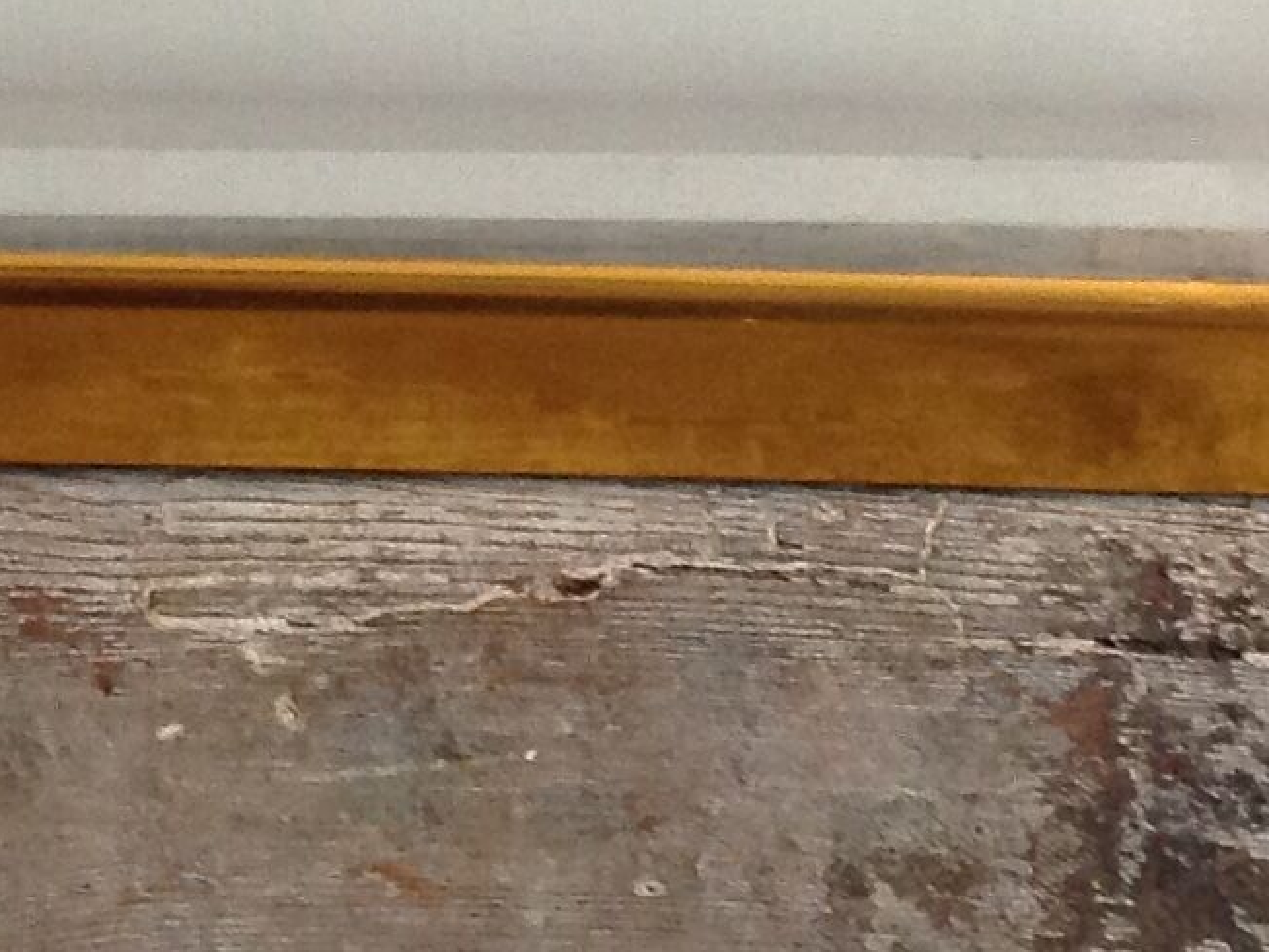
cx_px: -8
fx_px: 5096
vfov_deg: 10.5
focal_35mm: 139
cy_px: -117
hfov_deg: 14.0
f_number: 2.4
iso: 160
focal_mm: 4.28
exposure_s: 1/15
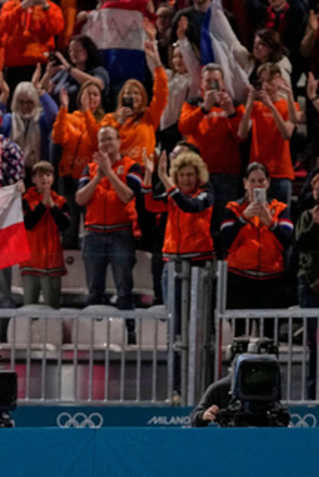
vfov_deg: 6.0
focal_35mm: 343
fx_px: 4554
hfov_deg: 4.0
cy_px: 344
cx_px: 209
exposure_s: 1/2000
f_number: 2.8
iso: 2500
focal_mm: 108
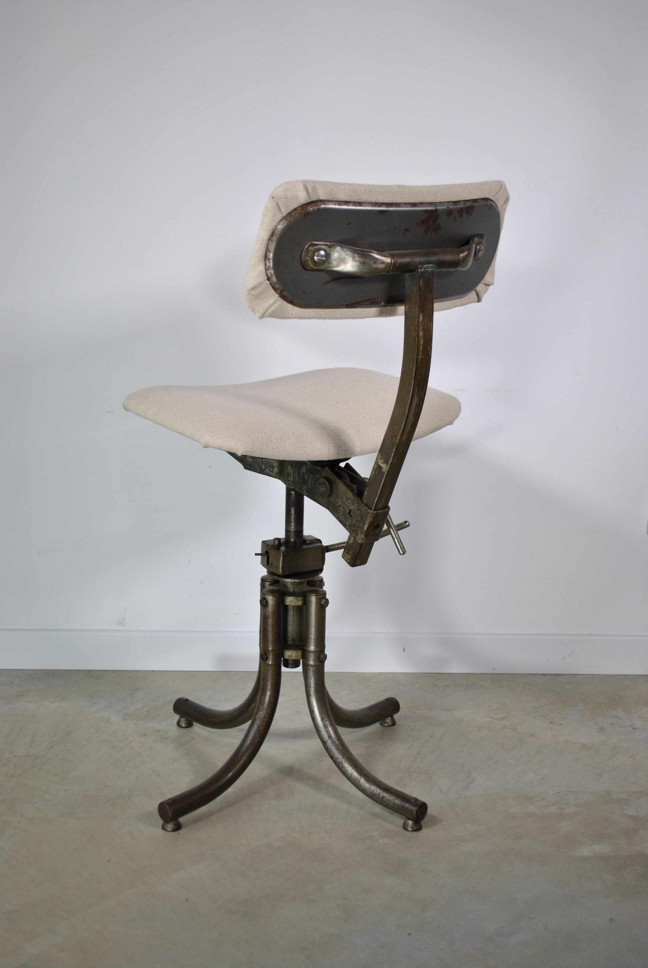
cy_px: 484
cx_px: 324
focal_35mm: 48
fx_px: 1292
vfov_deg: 41.1
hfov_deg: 28.2
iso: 200
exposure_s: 1/80
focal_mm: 32
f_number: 4.8
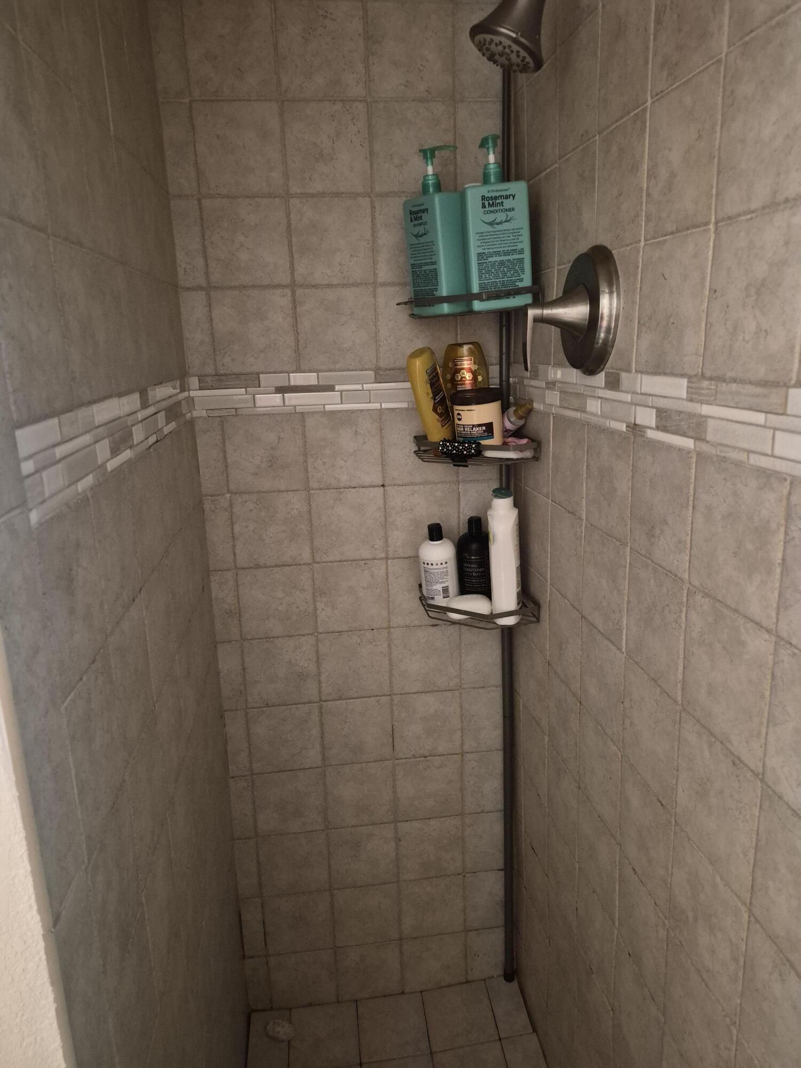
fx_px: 710
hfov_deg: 58.9
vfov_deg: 73.9
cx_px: 400
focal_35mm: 23
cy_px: 534
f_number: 1.8
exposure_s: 1/60
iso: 1600
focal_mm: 5.4
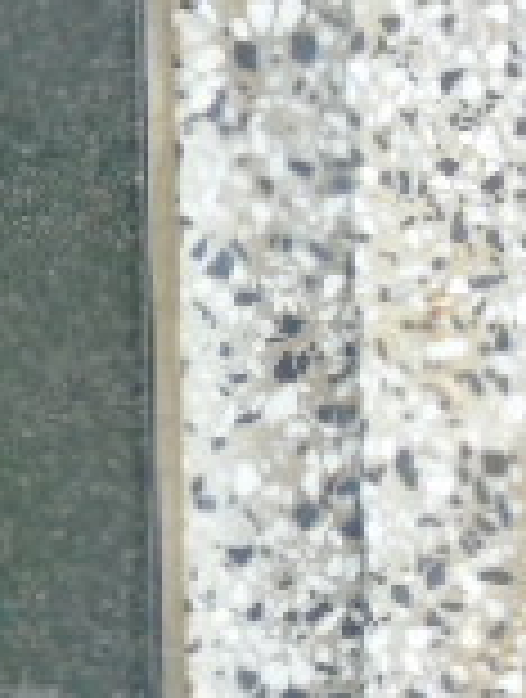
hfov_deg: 1.7
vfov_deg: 2.3
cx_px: -719
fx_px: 17615
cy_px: 635
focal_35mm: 873
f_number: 4.7
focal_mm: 38
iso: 320
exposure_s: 1/125
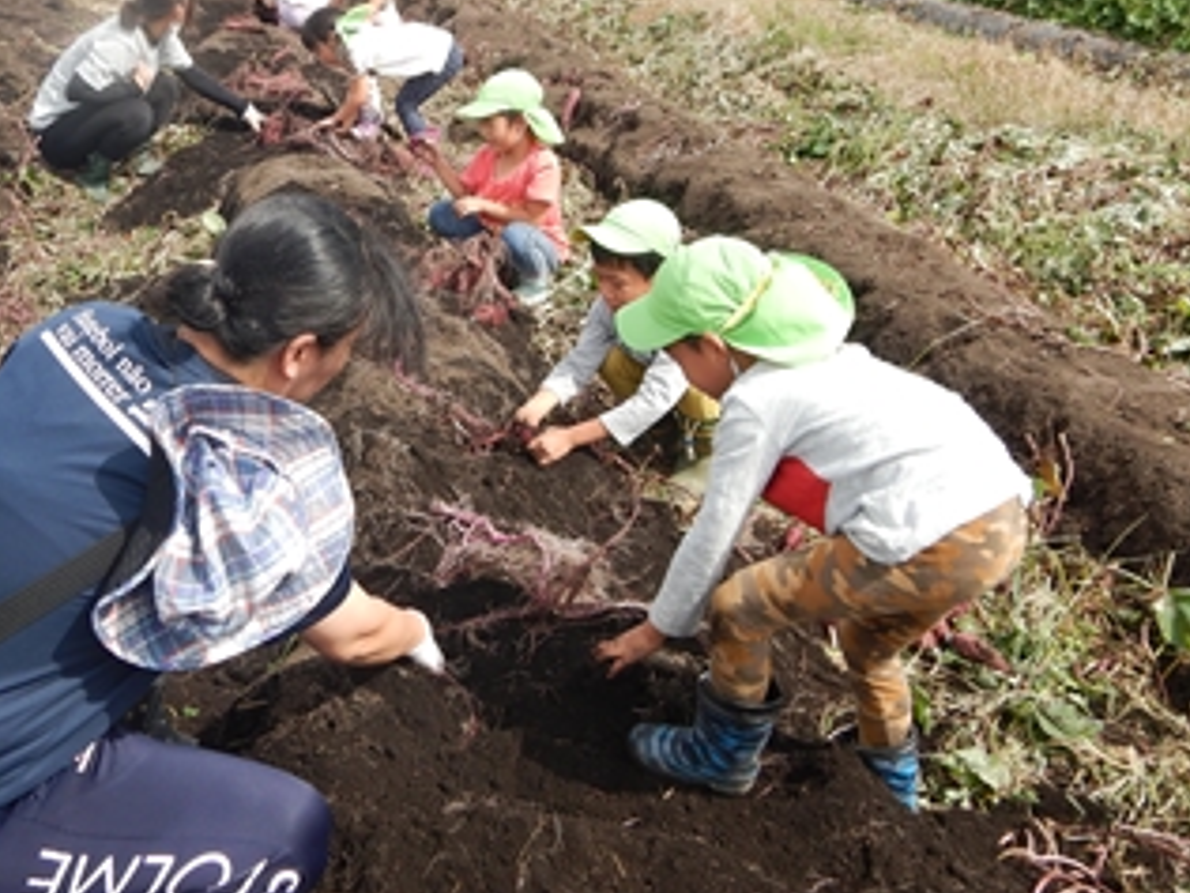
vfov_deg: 37.6
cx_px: 531
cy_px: 382
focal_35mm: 38
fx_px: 1306
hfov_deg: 48.9
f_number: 2.8
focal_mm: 4.3
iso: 125
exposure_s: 1/1000
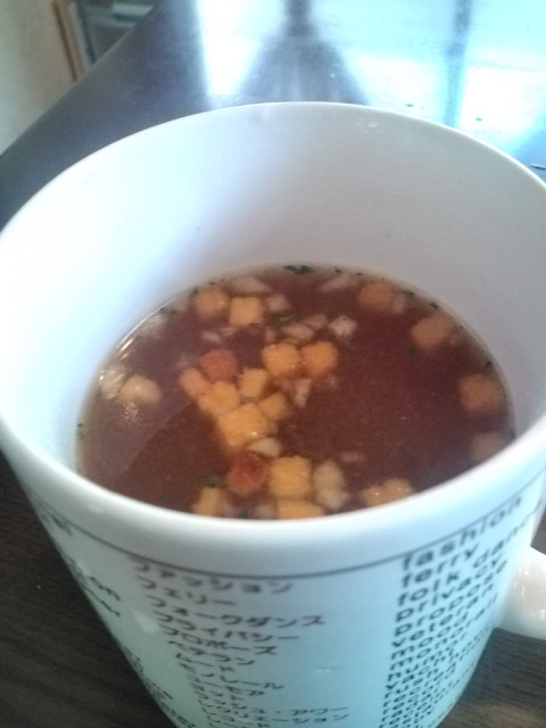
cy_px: 364
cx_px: 273
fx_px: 673
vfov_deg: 56.8
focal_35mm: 32
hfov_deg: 44.2
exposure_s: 1/20
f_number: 2.8
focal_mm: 3.3
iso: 104
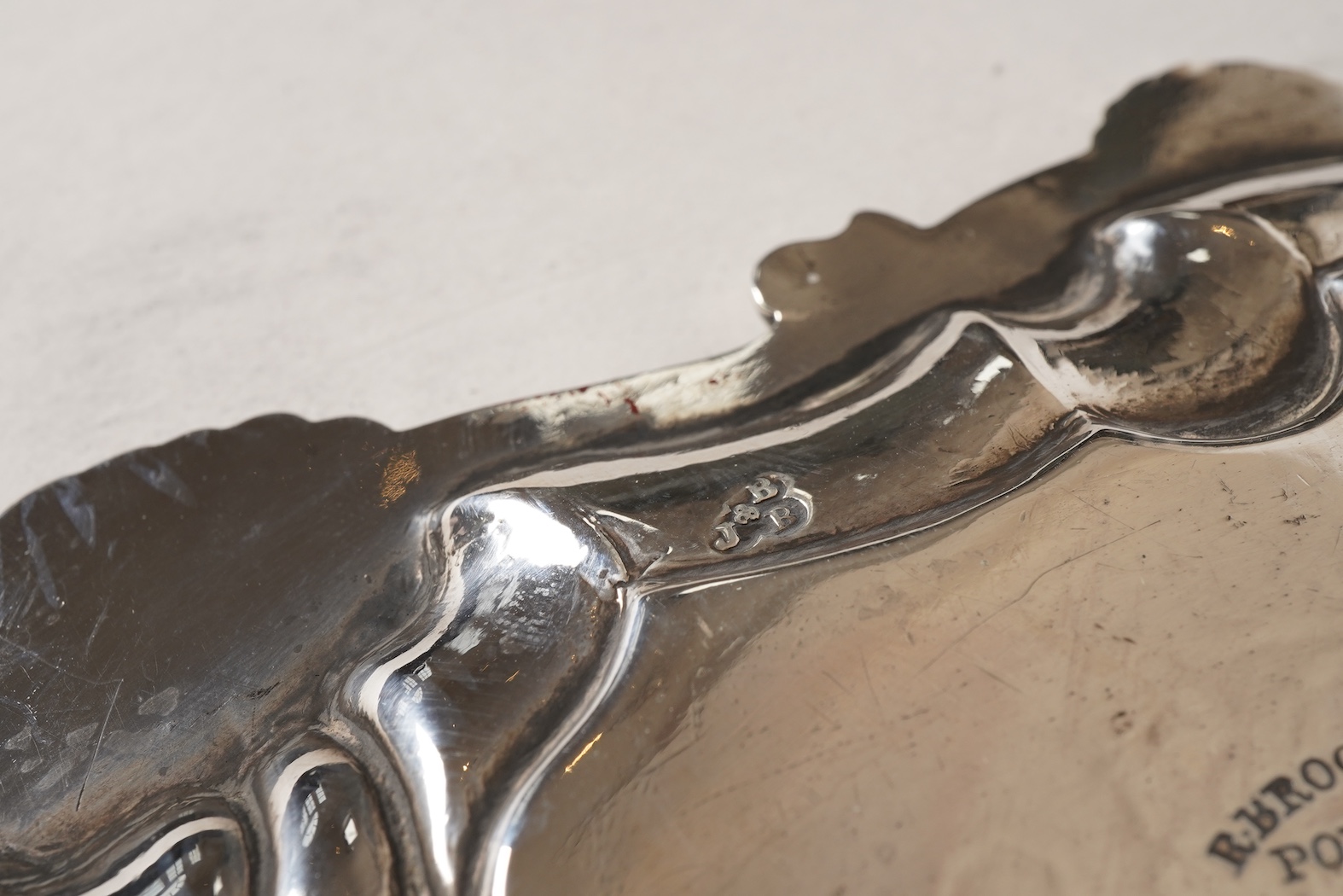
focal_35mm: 45
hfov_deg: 43.6
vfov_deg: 29.9
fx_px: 1679
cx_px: 672
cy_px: 448
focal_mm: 30
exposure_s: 1/125
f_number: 22
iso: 400
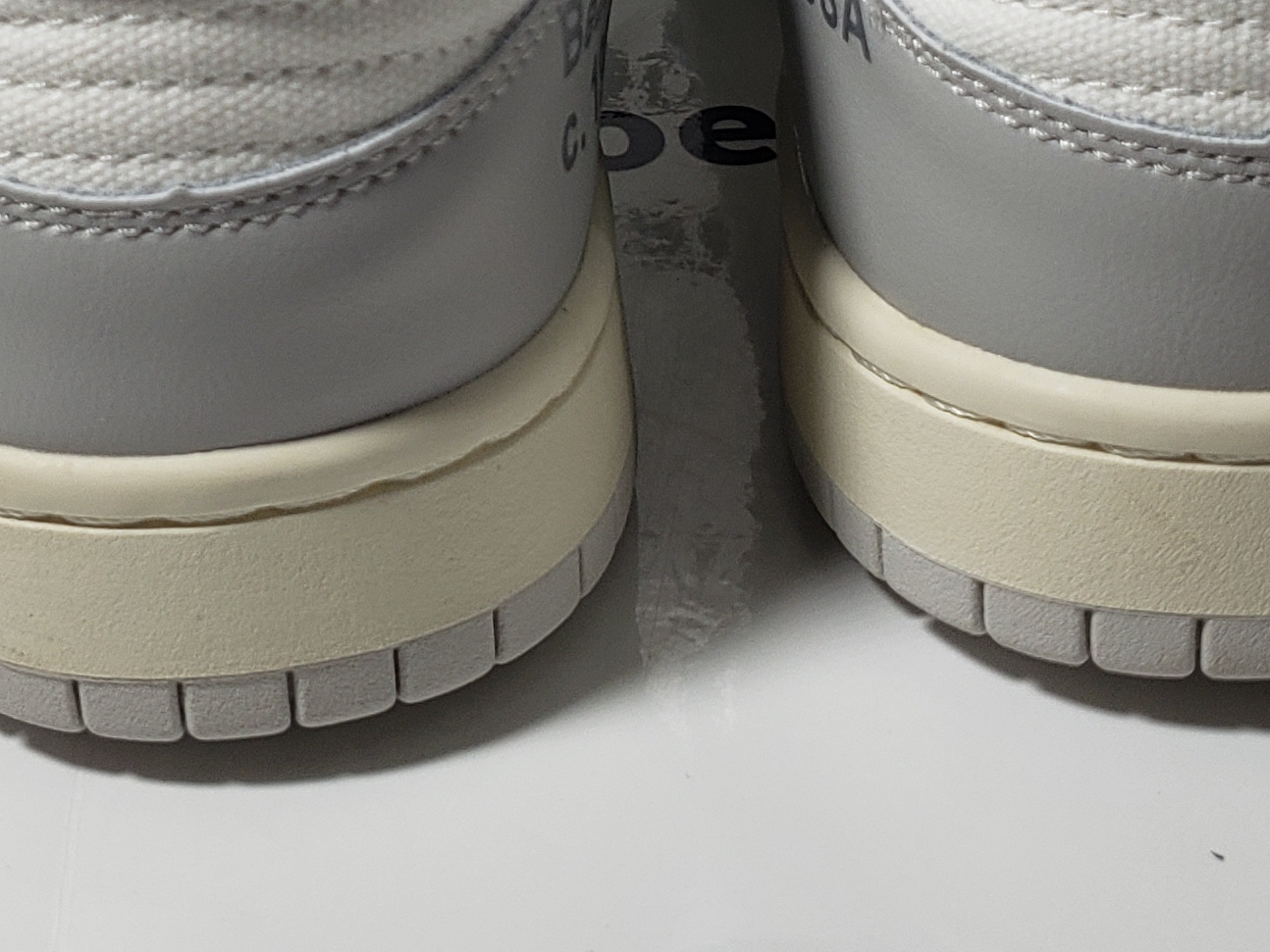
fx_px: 2972
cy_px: -99
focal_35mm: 81
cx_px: 511
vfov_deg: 17.6
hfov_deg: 24.1
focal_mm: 4.3
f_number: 1.5
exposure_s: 1/572
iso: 50
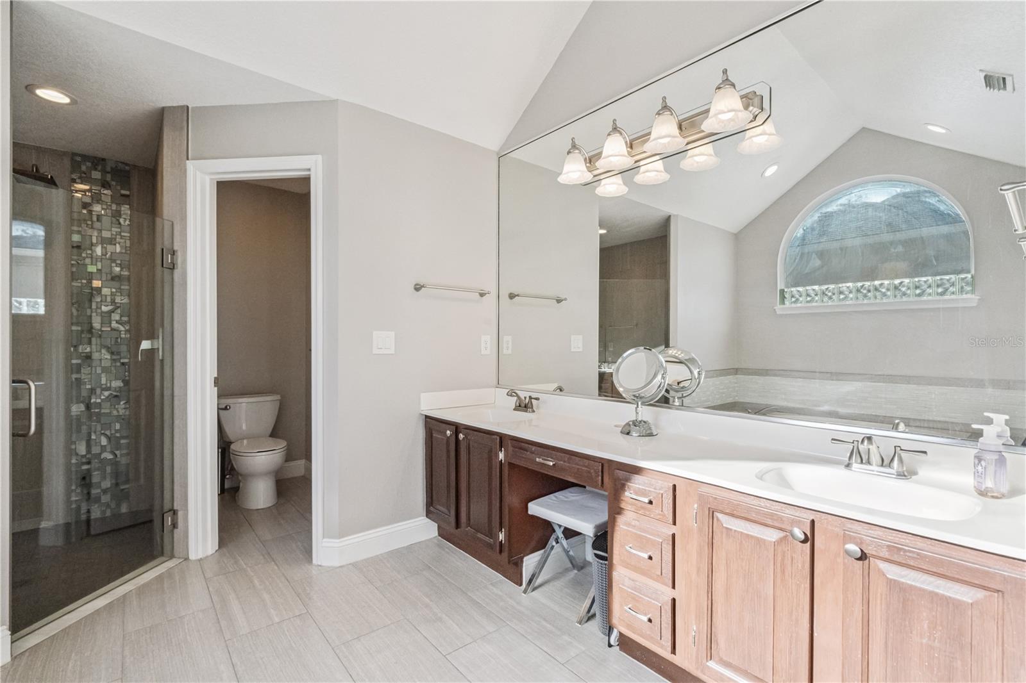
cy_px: 342
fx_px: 456
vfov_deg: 73.7
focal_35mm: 16
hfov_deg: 96.7
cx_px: 513
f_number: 10
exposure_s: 1/2000
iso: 5000
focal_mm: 16
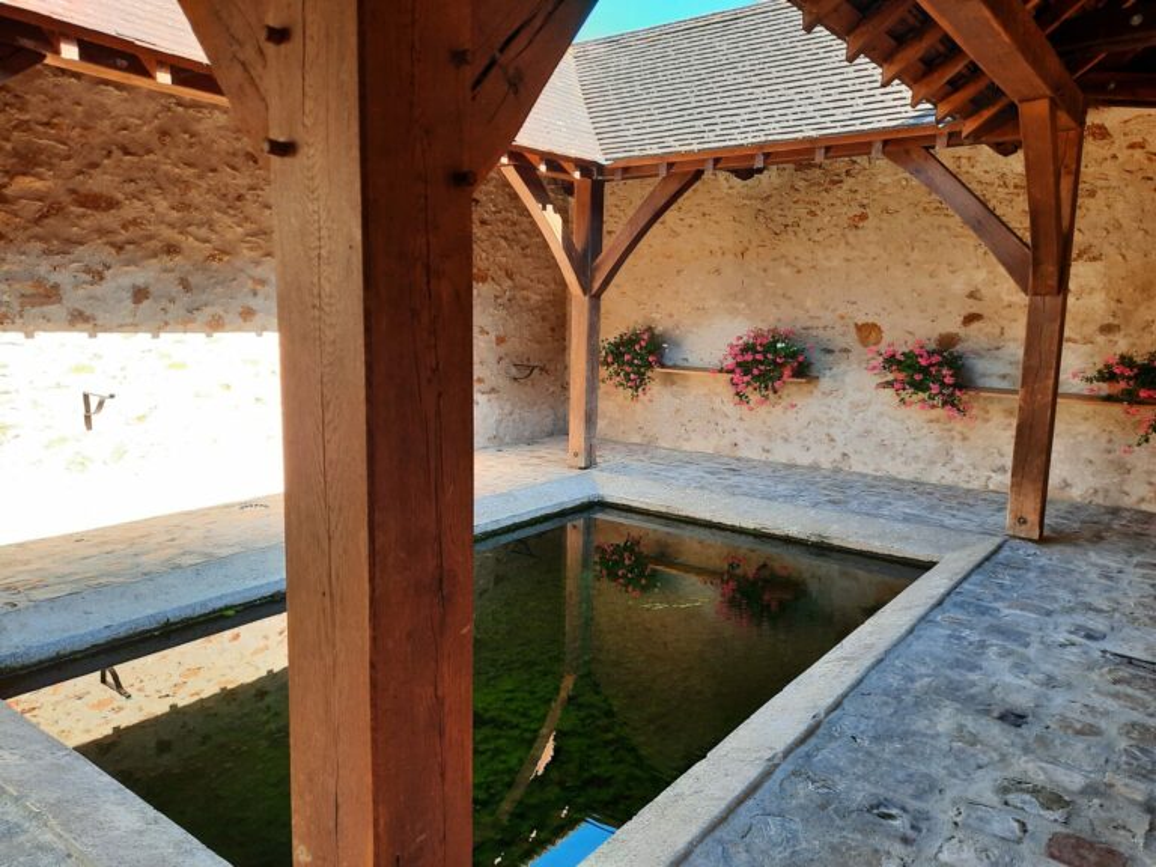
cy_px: 434
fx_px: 835
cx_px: 578
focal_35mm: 25
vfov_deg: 54.9
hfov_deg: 69.4
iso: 50
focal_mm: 4.6
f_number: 2
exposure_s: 1/100
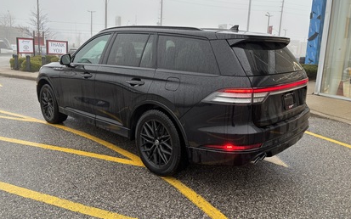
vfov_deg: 44.4
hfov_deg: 66.5
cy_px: 90
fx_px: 268
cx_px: 174
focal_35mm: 28
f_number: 1.6
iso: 80
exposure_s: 1/121
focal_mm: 5.96
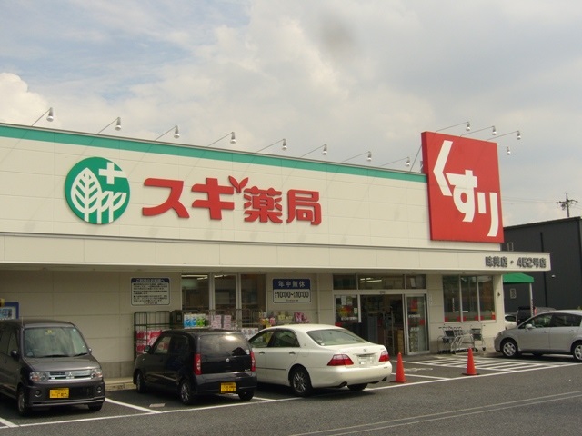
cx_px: 291
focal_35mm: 45
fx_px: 757
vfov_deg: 32.2
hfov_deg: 42.1
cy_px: 218
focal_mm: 7.5
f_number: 6.3
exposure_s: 1/400
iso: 80
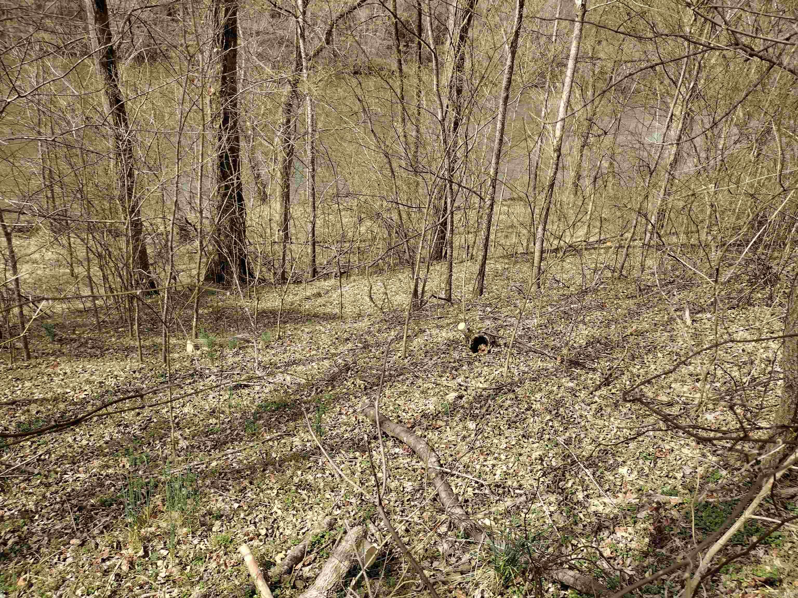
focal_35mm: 27
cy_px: 299
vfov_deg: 51.4
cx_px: 399
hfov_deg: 65.3
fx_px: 622
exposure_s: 1/649
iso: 100
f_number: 1.7
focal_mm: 4.71
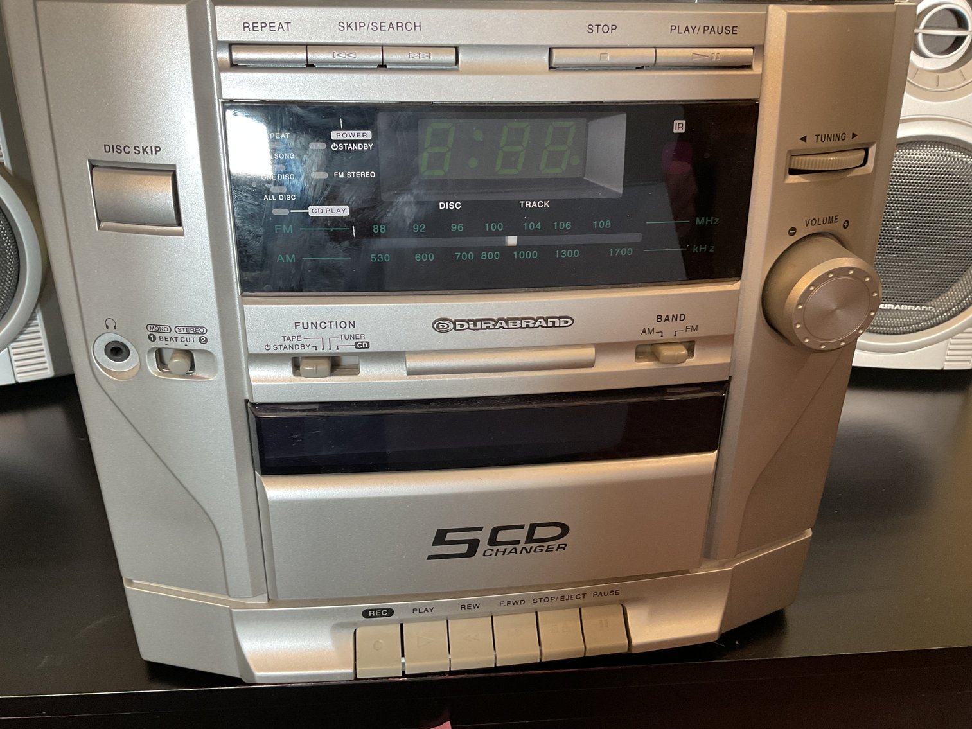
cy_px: 364
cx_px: 486
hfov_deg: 61.7
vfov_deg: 48.2
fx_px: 814
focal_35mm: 29
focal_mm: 3
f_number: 1.8
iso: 100
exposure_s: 1/60
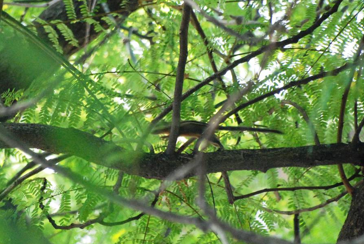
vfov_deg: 1.7
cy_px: 105
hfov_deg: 2.6
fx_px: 8151
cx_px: 143
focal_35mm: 805
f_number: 5.6
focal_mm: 300
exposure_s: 1/160
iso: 1600
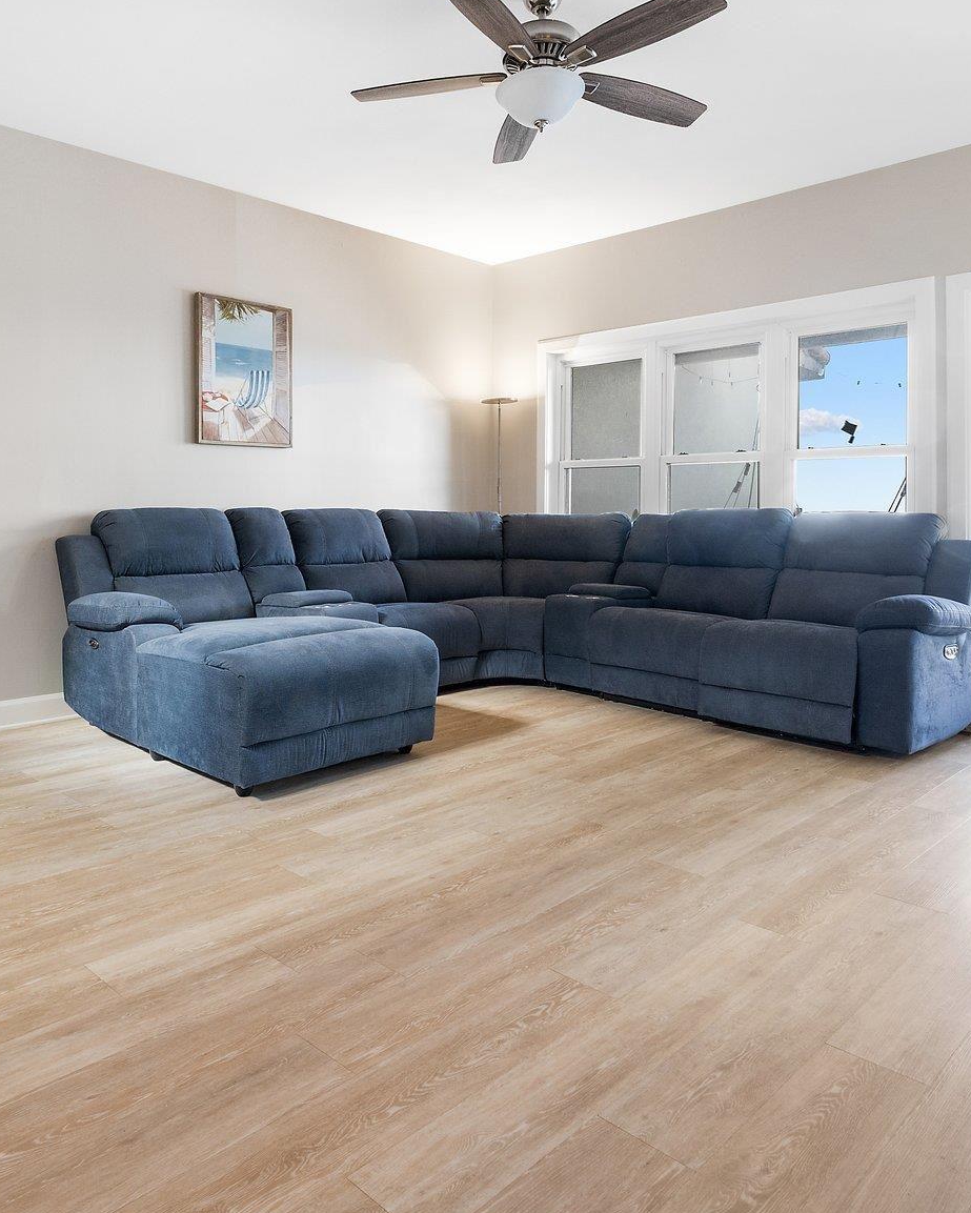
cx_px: 445
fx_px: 898
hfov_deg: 56.7
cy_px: 521
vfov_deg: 67.8
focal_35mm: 25
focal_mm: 10
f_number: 8
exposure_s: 1/1.67
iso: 400
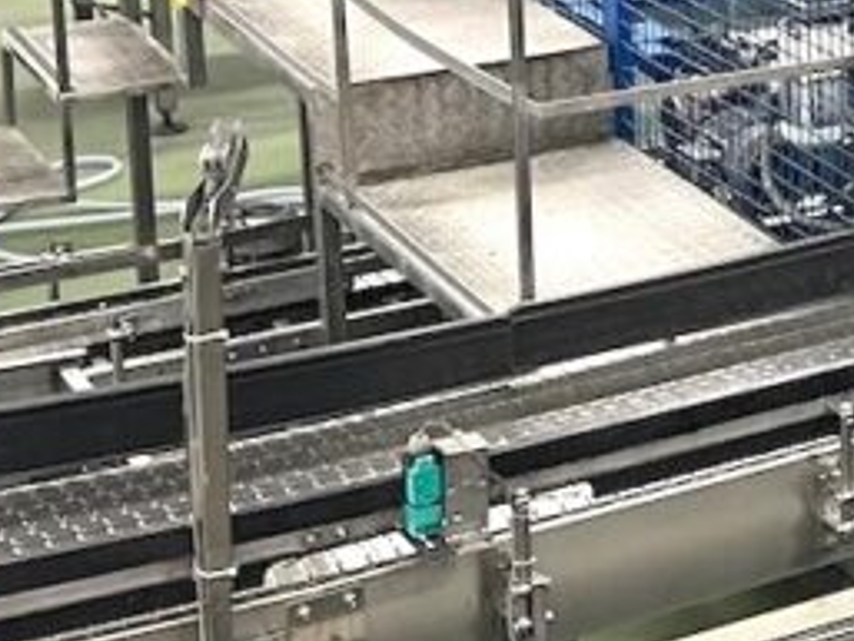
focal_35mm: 108
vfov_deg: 13.4
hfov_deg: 15.5
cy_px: -96
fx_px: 2666
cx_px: 1567
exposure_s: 1/50
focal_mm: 5.7
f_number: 1.5
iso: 80
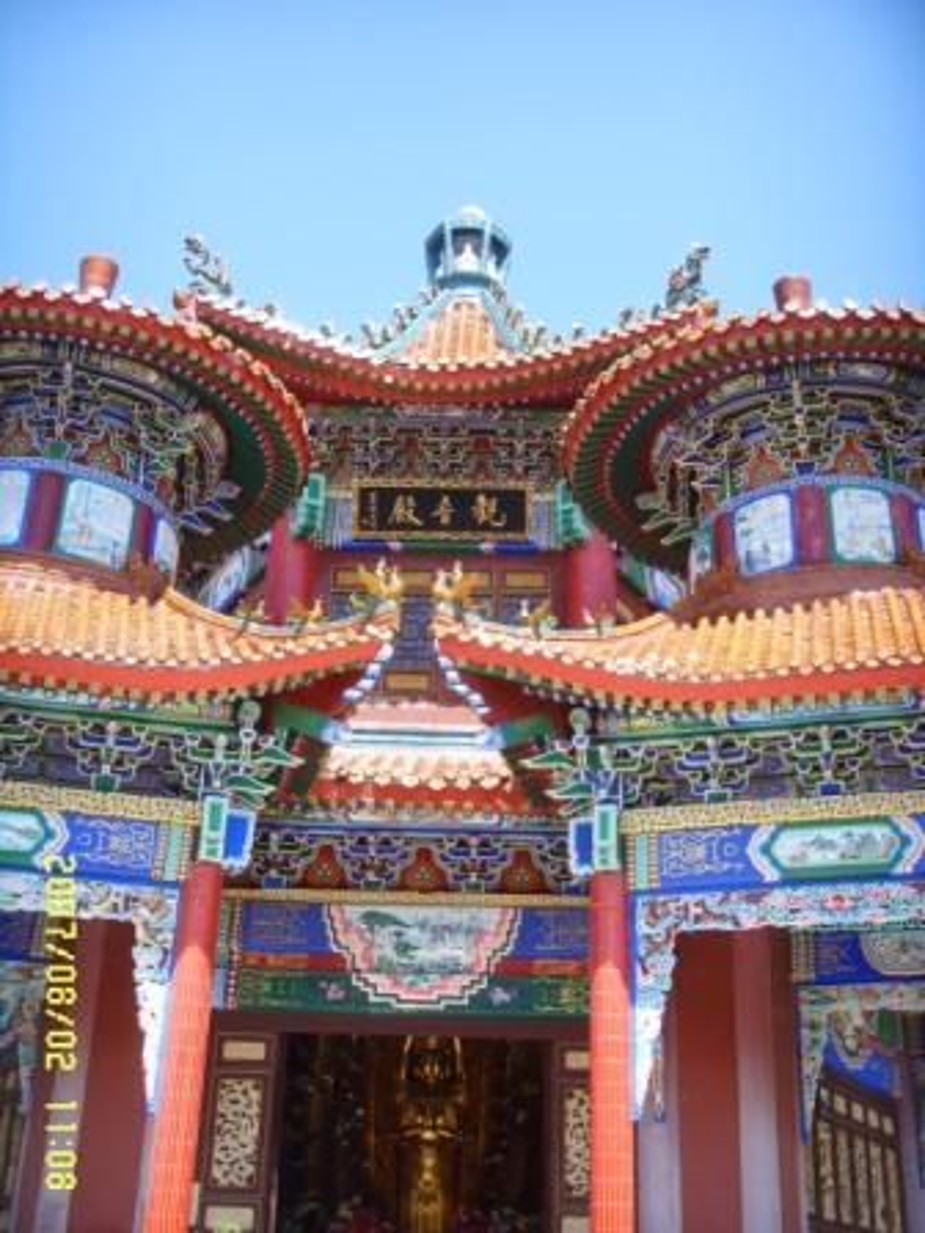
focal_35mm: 39
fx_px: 1390
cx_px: 462
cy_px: 616
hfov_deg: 36.8
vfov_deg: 47.9
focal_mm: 6.6
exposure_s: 1/250
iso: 50
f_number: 6.3
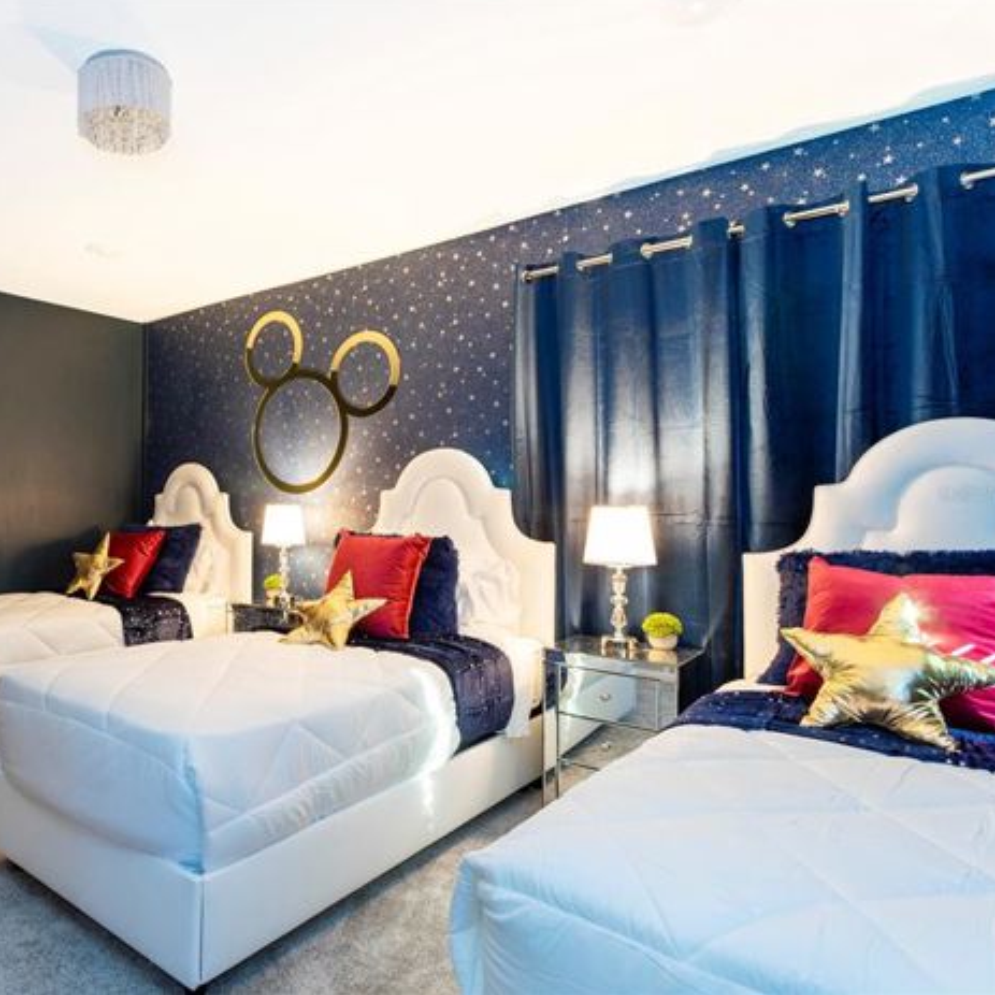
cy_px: 493
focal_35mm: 22
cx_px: 265
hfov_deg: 65.9
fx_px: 715
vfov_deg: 69.6
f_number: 6.3
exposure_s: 1/3
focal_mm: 17
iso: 800
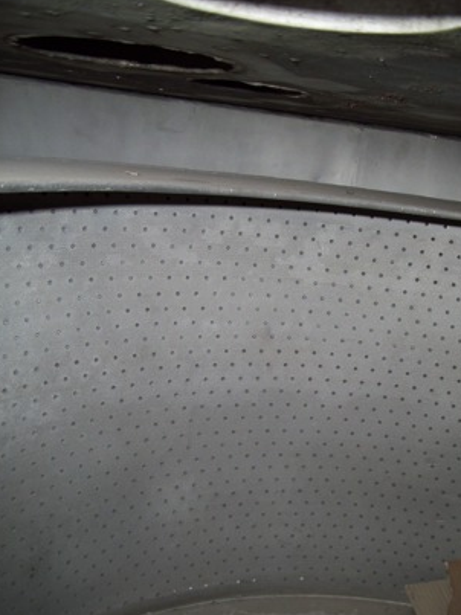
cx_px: 235
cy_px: 312
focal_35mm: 36
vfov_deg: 51.4
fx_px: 640
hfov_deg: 39.6
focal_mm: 5.7
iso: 80
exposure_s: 1/40
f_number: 2.9
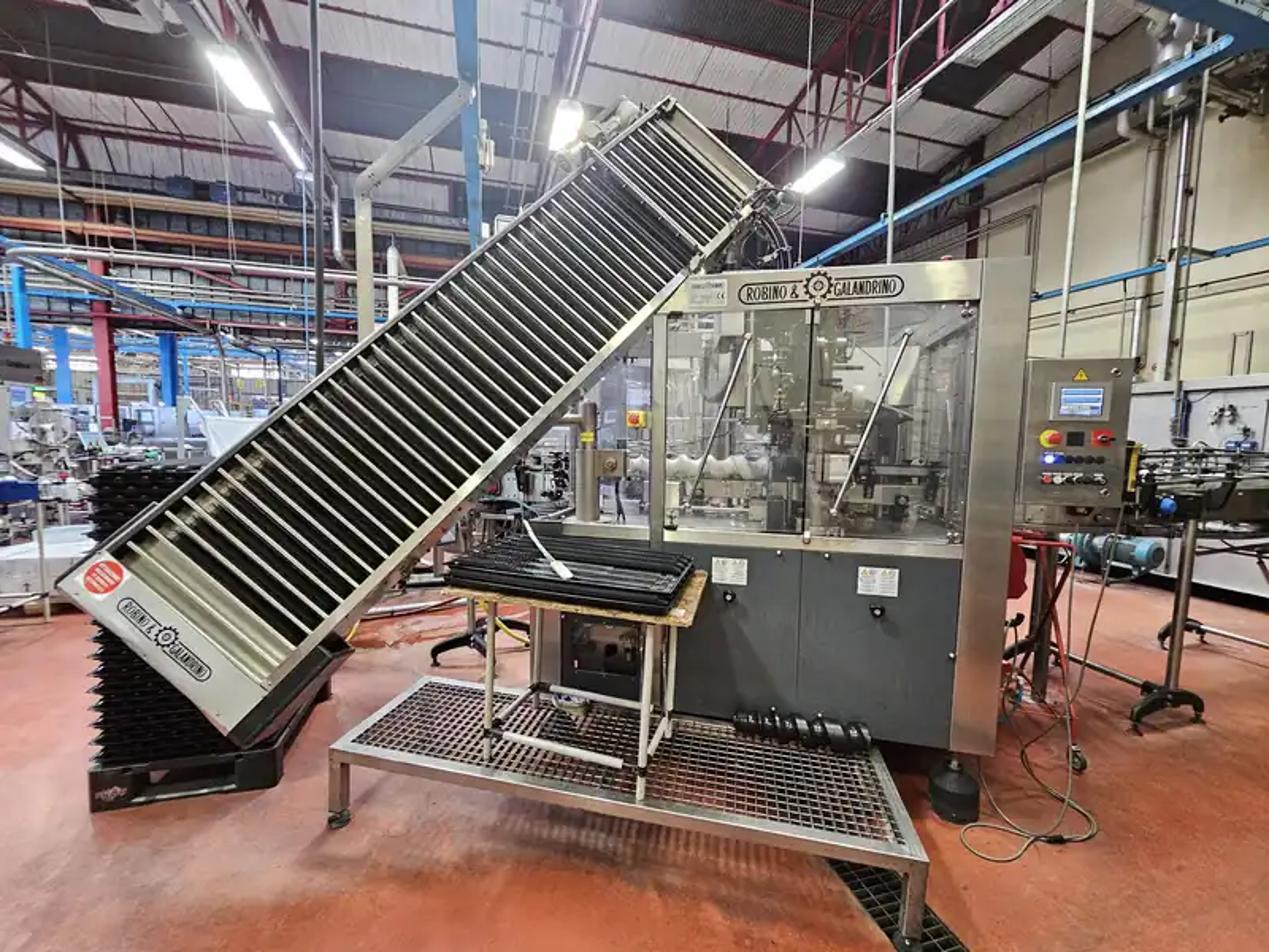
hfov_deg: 106.2
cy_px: 476
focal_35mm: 13
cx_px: 634
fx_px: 477
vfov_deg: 89.9
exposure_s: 1/33
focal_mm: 2.2
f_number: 2.2
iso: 500
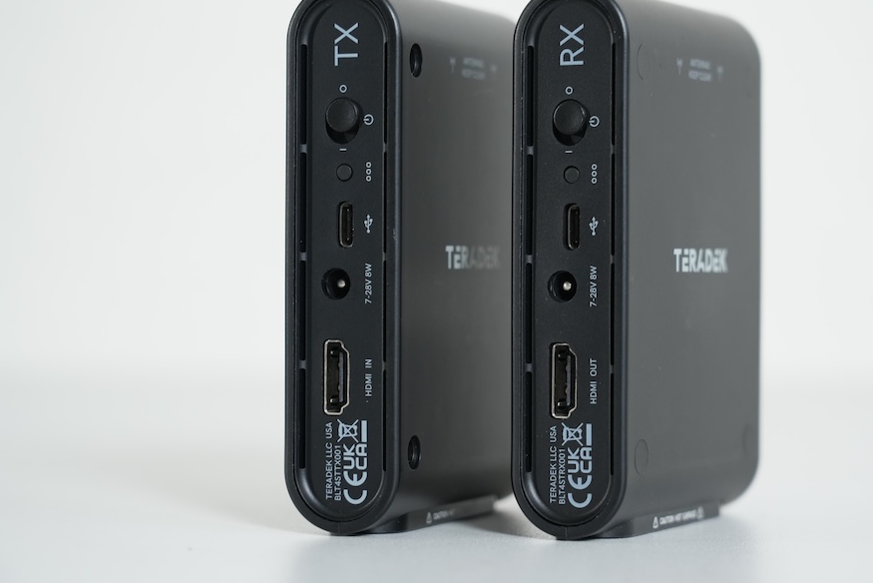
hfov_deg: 17.1
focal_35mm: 120
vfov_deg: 11.4
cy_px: 256
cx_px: 487
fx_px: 2911
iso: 1000
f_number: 6.3
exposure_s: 1/100
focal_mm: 105
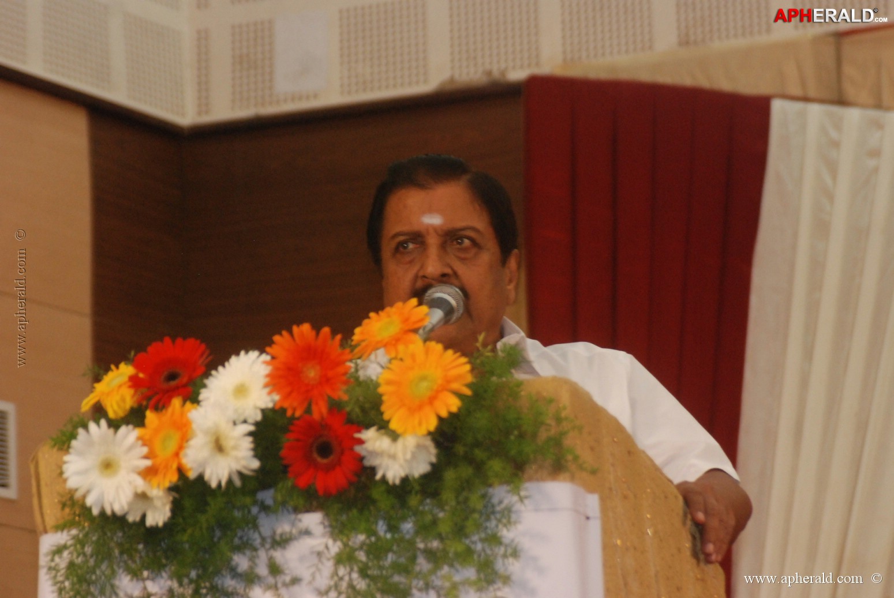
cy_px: 299
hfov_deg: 13.0
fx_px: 3916
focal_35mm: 158
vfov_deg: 8.7
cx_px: 447
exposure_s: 1/60
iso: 1000
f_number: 5
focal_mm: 105
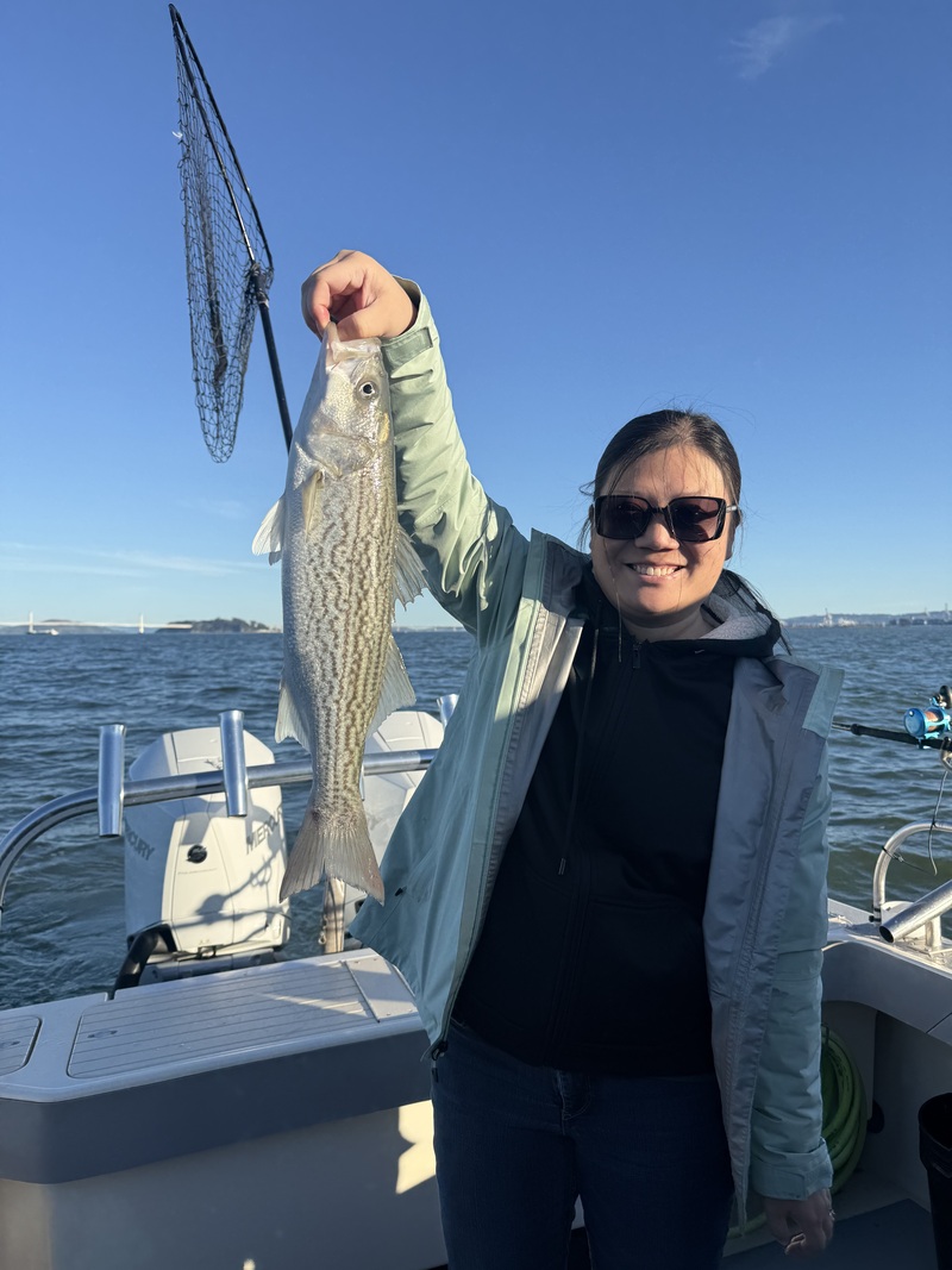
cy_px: 635
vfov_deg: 71.6
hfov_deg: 56.8
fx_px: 880
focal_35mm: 24
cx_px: 476
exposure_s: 1/3279
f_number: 1.78
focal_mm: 6.76
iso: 80
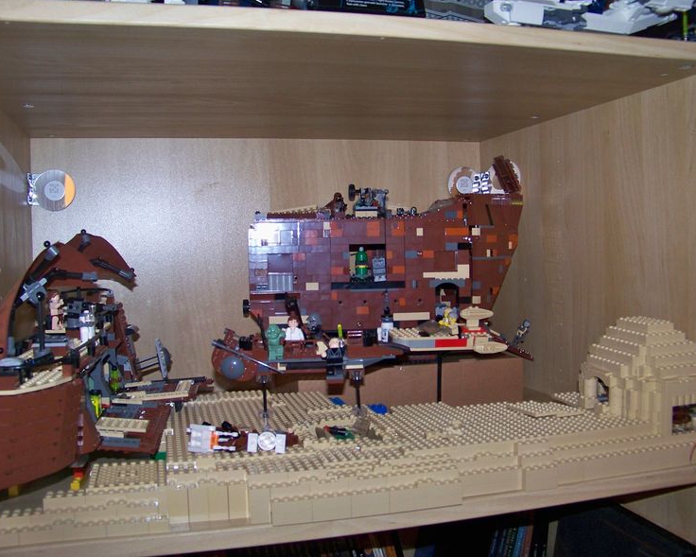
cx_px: 337
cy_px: 281
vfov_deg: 42.2
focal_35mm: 35
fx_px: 721
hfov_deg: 51.5
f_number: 2.8
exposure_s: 1/30
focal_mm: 5.85
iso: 200
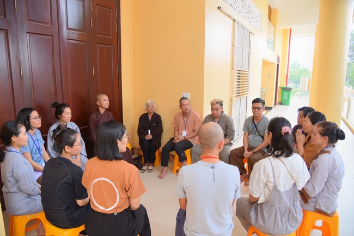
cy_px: 118
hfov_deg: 73.8
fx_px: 236
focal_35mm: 24
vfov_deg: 53.1
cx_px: 177
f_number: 4
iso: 125
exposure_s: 1/80
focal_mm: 24
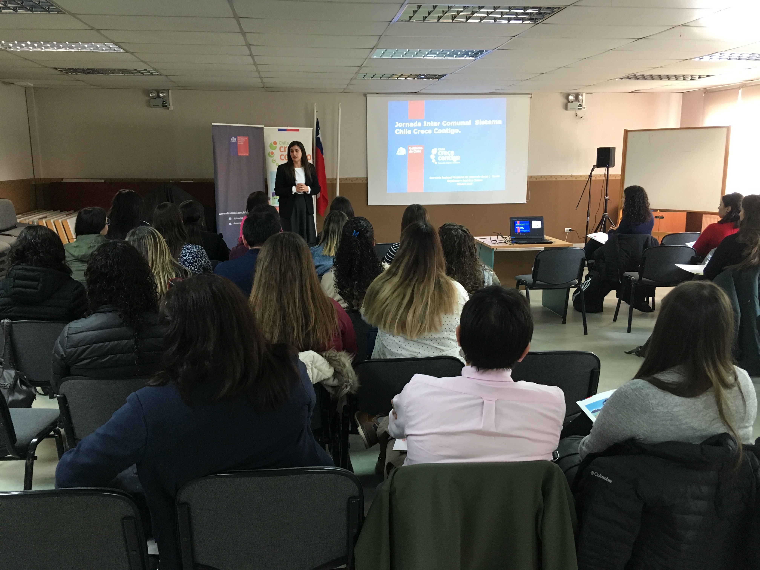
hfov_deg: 61.7
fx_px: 637
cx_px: 380
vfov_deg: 48.2
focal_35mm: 29
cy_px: 285
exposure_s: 1/33
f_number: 2.2
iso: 200
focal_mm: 4.15
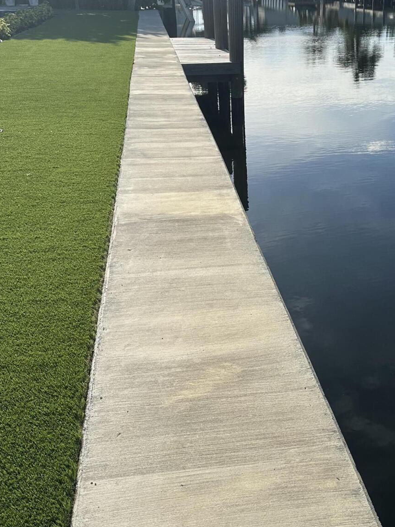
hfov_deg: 34.0
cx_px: 270
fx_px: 639
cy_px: 229
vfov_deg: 44.7
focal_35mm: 42
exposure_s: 1/6623
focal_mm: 6.86
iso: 80
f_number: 1.78
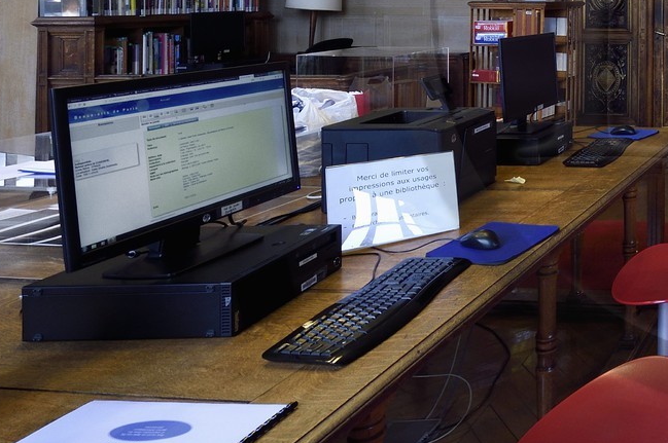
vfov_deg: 32.6
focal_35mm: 37
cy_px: -10
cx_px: 808
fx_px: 686
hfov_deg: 38.1
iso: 800
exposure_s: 1/15
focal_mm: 15
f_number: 10
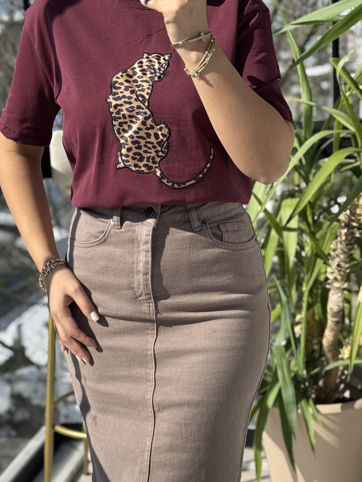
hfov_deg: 22.6
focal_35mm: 65
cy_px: 245
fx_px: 906
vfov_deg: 29.8
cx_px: 150
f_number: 1.78
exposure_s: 1/812
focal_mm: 6.76
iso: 64
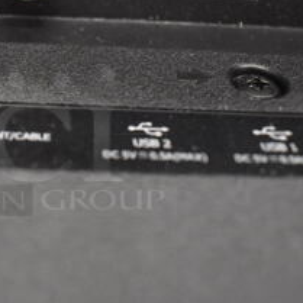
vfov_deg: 25.7
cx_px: 16
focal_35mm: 67
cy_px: 139
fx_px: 664
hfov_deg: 24.8
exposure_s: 1/125
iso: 5000
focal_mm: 18
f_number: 3.5
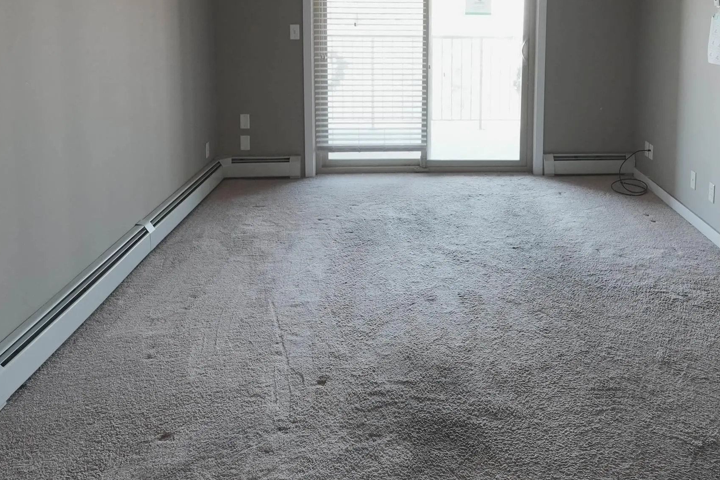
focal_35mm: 36
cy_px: 74
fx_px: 720
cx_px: 467
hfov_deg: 52.3
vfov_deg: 35.3
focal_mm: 20
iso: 1000
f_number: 5.6
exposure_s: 1/60
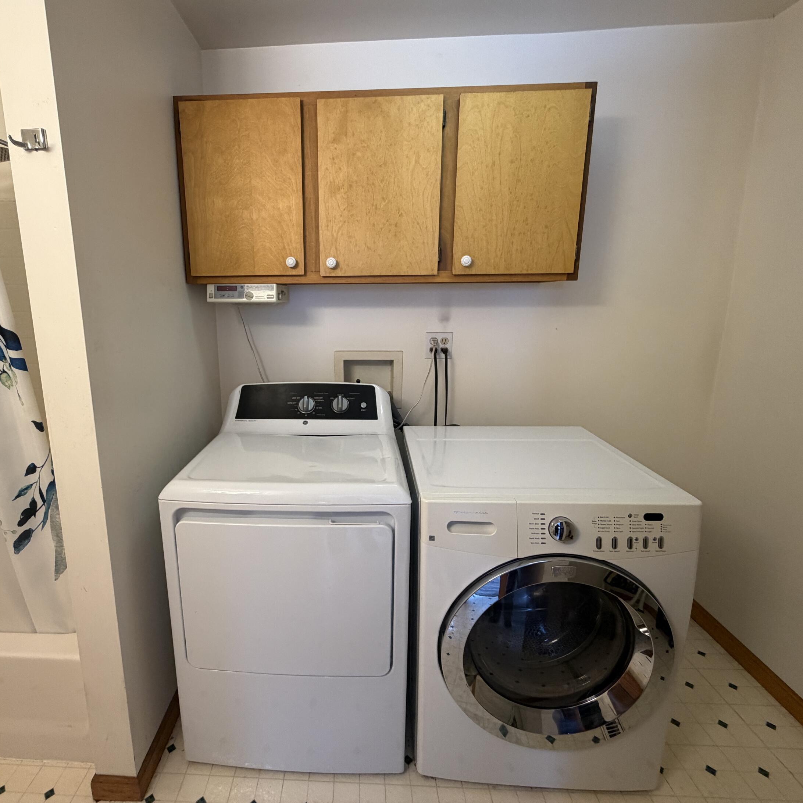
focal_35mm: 17
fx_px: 446
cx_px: 337
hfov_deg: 83.3
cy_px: 390
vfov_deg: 83.9
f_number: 2.2
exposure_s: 1/60
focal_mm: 2.22
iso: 200
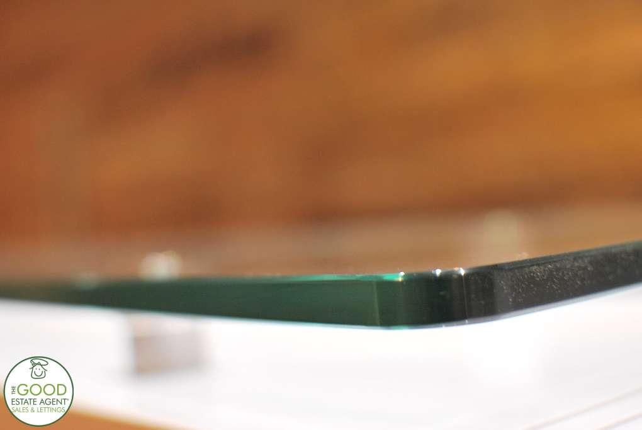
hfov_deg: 37.8
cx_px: 321
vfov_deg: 25.8
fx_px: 937
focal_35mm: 52
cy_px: 215
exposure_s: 1/20
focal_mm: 35
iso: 400
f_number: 2.2
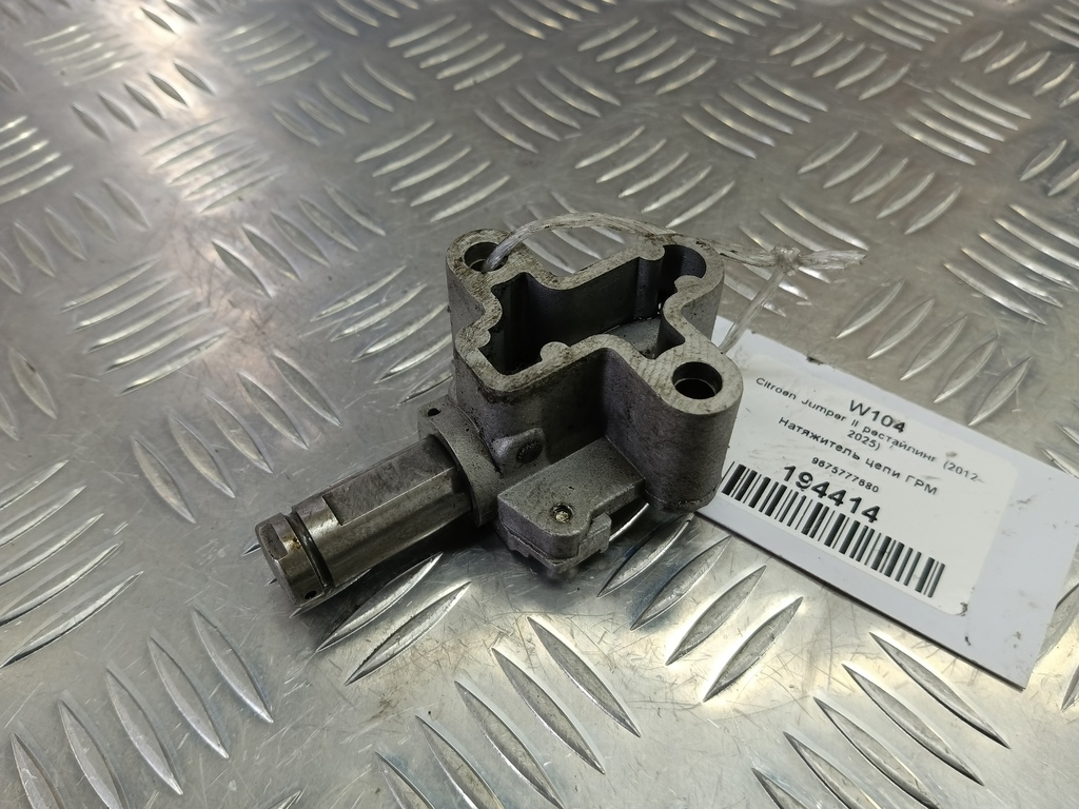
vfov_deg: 58.9
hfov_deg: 73.9
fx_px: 717
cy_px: 404
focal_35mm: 23
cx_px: 540
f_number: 1.6
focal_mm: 4.11
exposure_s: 1/50
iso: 90
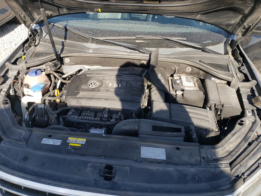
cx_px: 120
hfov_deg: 59.9
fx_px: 226
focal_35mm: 30
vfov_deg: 46.8
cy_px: 102
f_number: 1.5
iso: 50
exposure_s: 1/1000
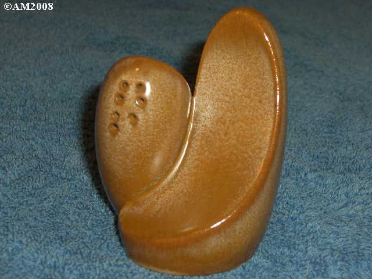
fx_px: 838
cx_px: 186
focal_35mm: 78
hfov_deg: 25.0
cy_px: 140
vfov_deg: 18.9
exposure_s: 1/30
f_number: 8.6
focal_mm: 16.3
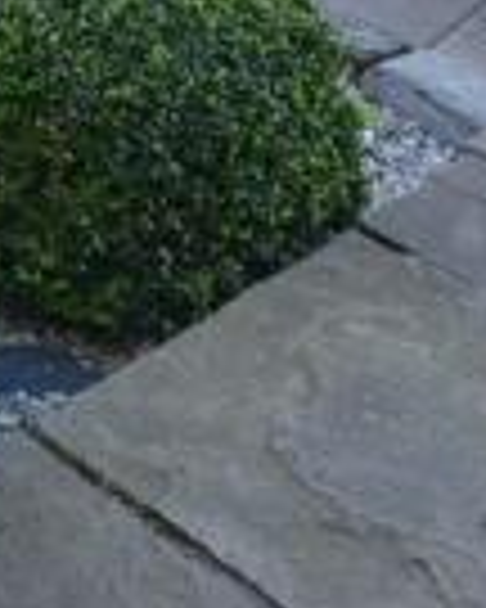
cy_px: -714
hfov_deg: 12.9
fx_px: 1924
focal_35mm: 107
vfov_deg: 14.1
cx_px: -428
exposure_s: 1/125
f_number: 5.6
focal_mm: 10
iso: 160
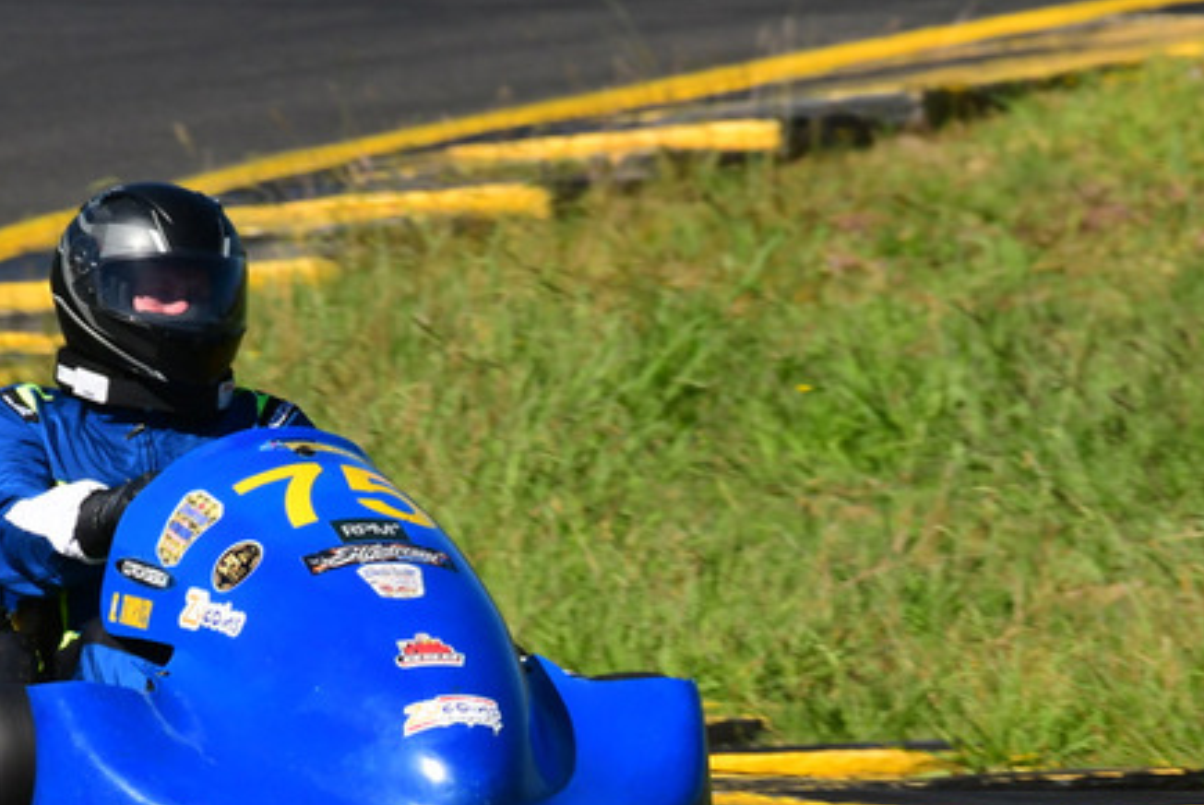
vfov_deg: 1.0
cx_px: 396
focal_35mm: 1378
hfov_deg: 1.5
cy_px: 603
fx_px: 46132
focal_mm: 500
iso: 400
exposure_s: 1/640
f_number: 11
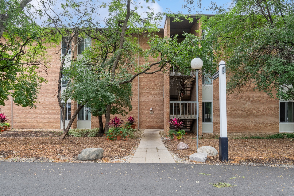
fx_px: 180
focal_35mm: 22
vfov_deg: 57.2
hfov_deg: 78.6
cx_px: 145
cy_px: 99
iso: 320
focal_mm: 14
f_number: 8
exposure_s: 1/40
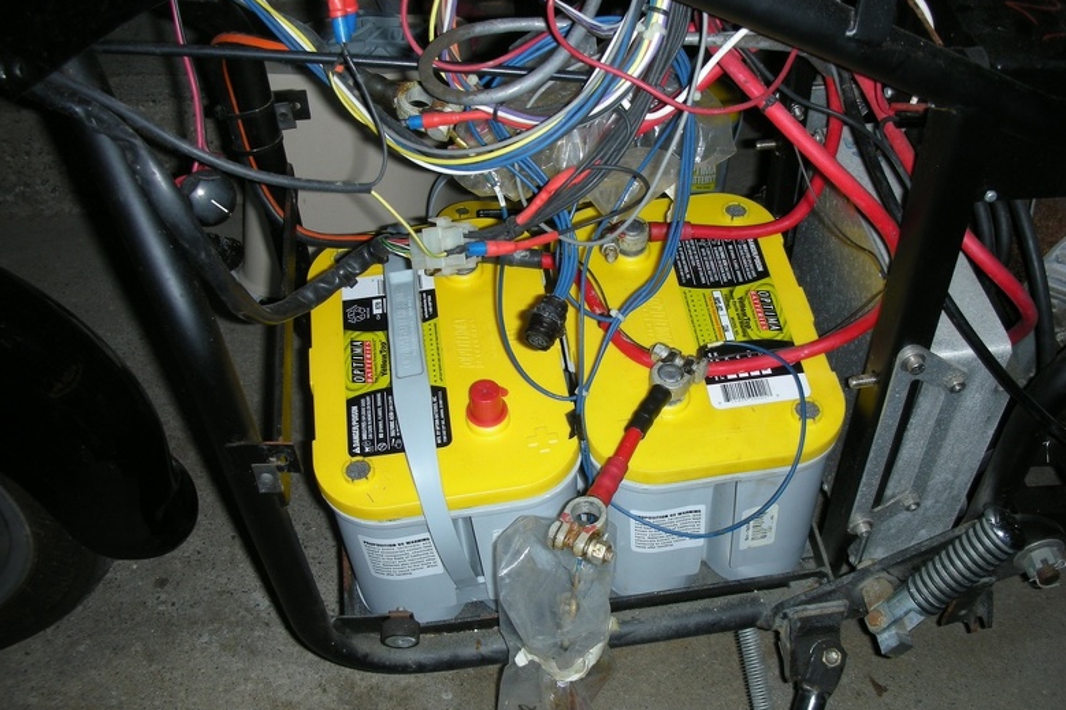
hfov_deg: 51.9
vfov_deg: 35.9
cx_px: 535
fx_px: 1095
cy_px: 347
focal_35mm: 37
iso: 50
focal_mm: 5.8
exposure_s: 1/60
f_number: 2.8
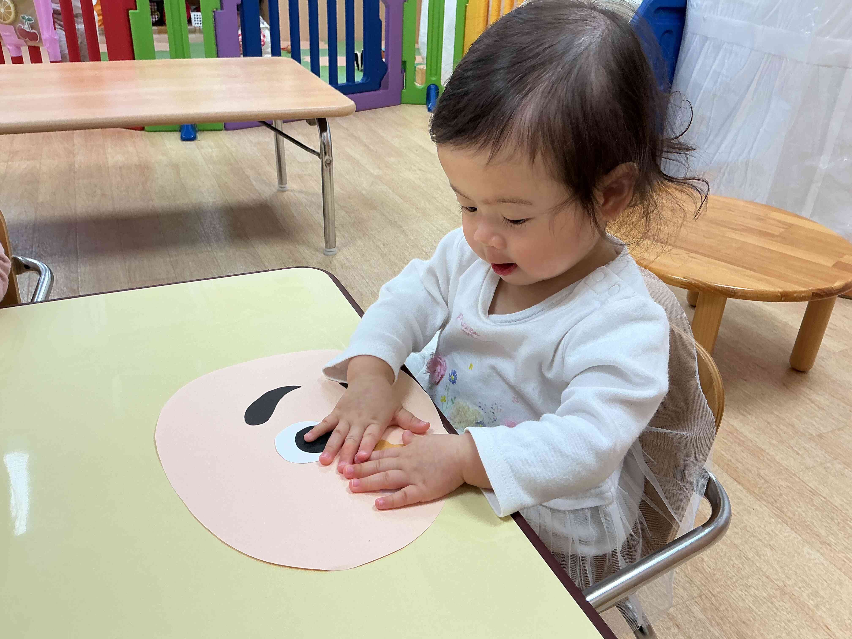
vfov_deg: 48.2
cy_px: 320
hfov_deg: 61.7
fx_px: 714
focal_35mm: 29
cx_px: 426
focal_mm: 3
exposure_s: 1/120
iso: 25
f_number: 1.8
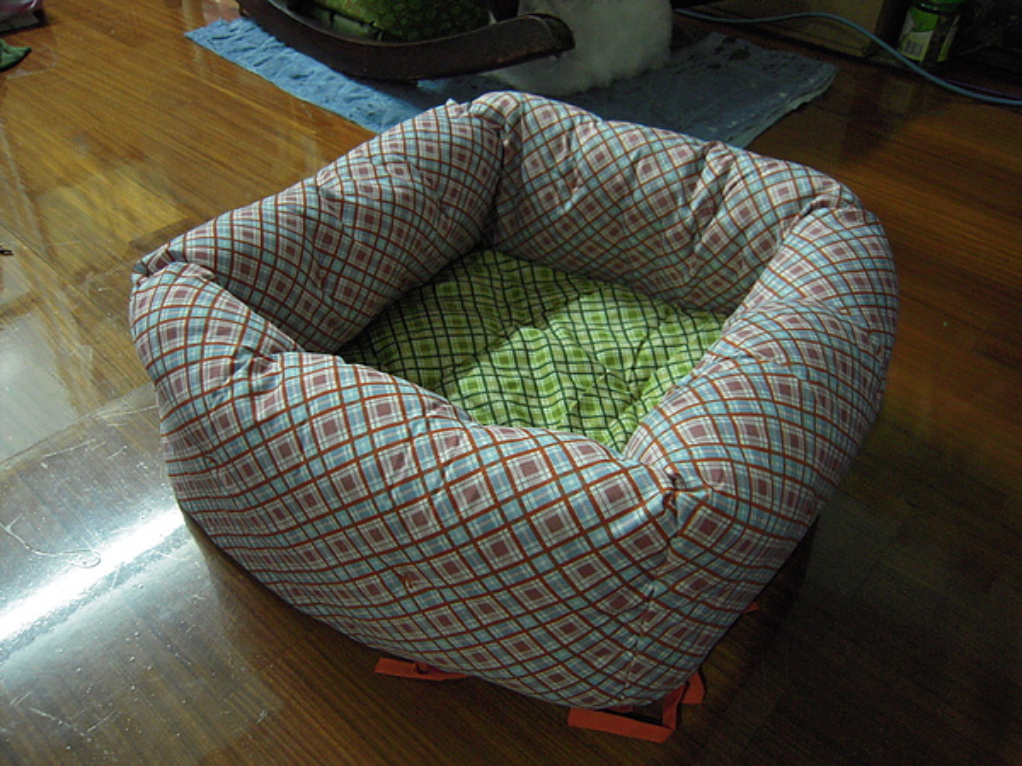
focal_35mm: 28
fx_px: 827
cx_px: 511
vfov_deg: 49.7
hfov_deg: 63.4
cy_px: 383
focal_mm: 5
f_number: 2.7
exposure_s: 1/8
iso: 640
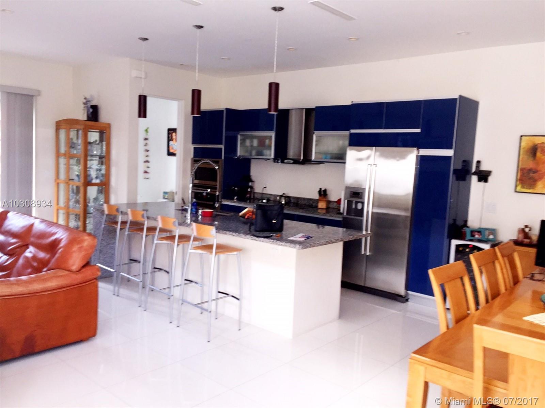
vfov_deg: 48.2
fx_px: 457
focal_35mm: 29
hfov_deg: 61.7
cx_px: 272
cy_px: 204
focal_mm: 4.15
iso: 40
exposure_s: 1/30
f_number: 2.2
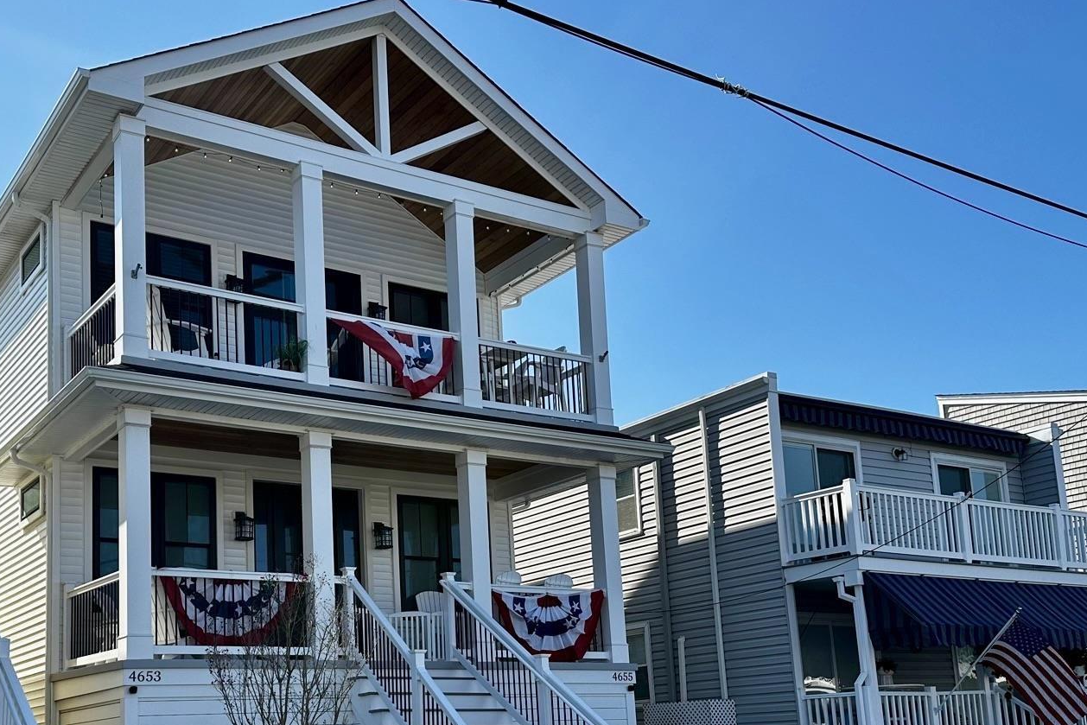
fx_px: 1208
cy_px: 555
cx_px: 407
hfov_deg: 48.0
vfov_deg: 32.7
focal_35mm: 40
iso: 80
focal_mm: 6.86
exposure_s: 1/4016
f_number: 1.78
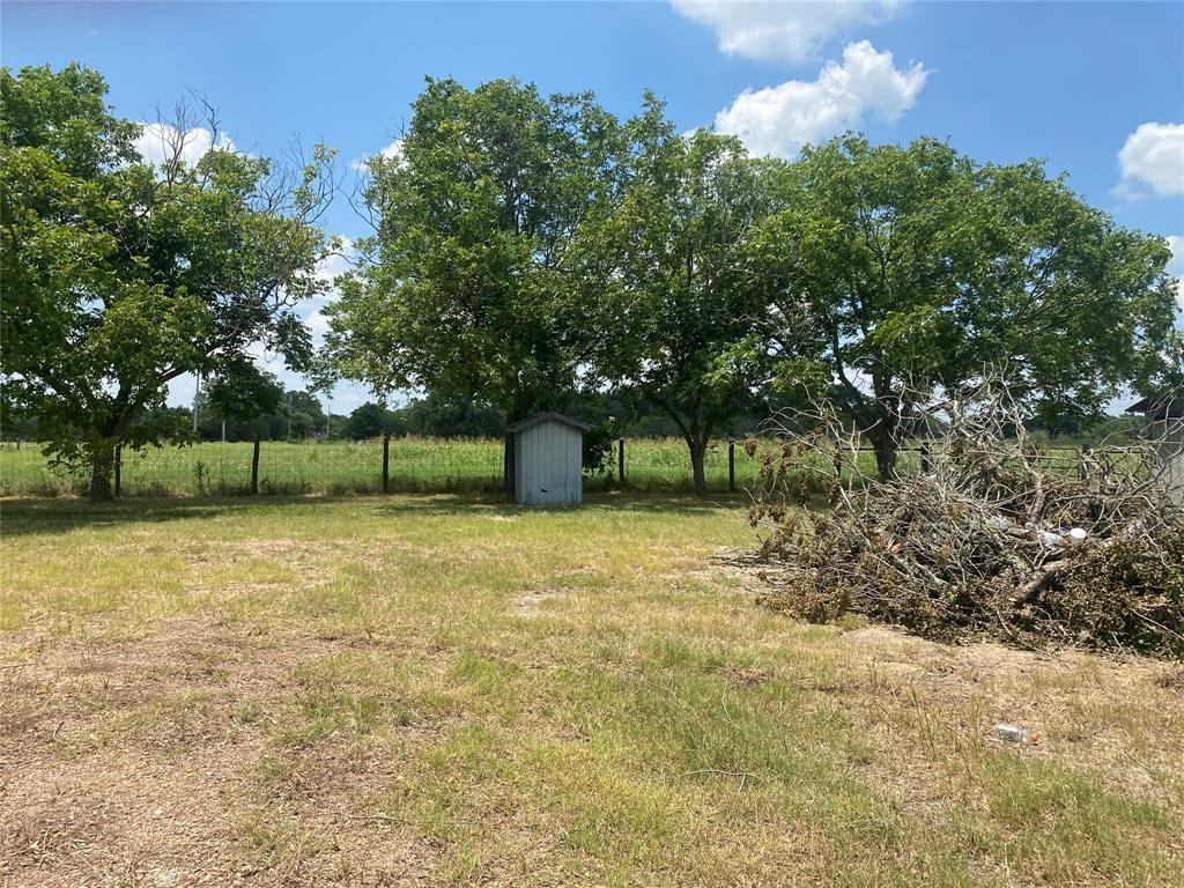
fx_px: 889
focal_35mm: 26
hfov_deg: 67.3
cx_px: 592
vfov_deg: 53.1
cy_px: 444
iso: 32
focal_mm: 4.25
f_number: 1.8
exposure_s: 1/2890
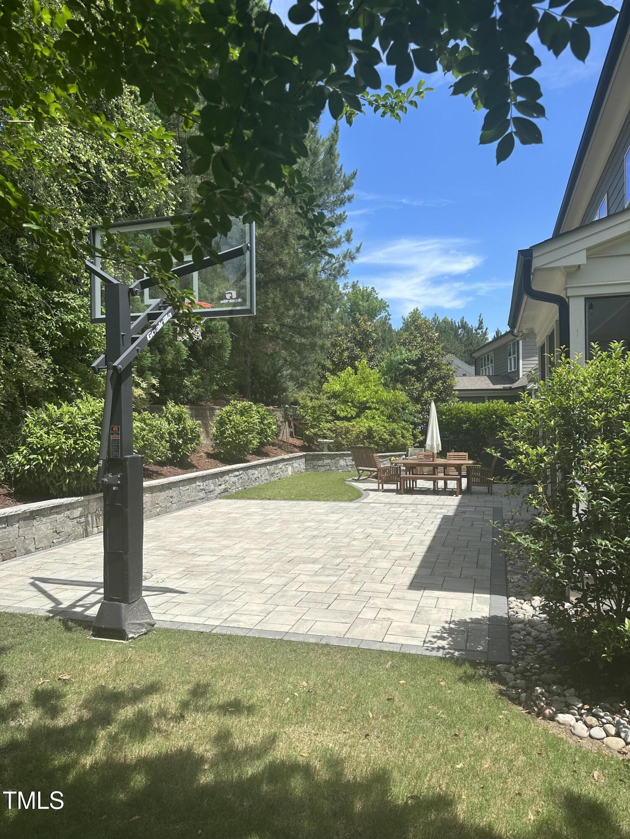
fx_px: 582
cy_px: 420
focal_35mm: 24
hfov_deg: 56.8
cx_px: 315
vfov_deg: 71.6
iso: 80
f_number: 1.78
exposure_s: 1/3155
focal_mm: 6.86
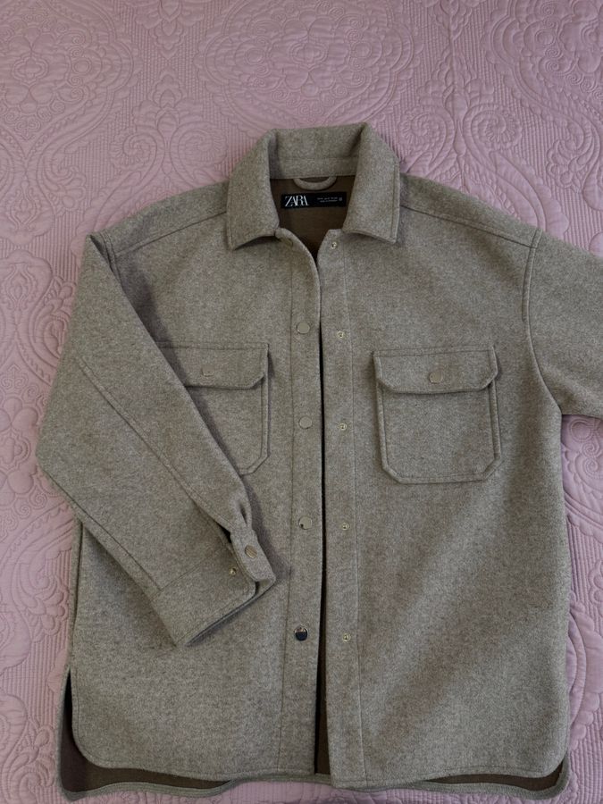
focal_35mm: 24
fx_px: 557
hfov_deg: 56.8
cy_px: 402
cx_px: 302
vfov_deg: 71.6
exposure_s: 1/77
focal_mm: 6.76
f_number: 1.78
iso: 200
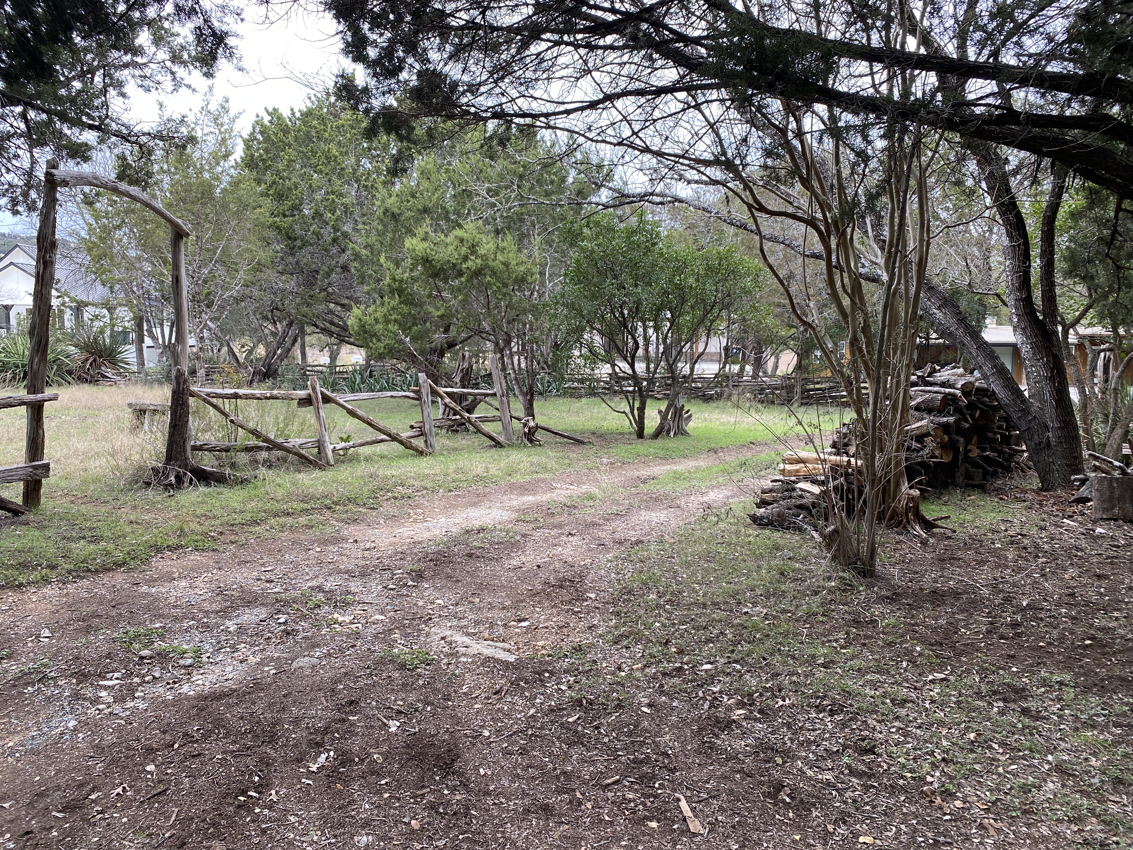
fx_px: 851
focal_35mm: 26
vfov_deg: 53.1
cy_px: 425
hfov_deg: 67.3
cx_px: 566
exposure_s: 1/122
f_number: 1.8
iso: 64
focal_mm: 4.25
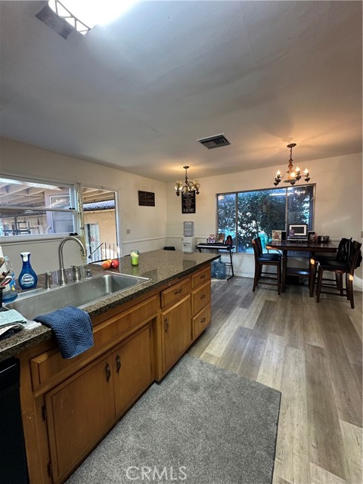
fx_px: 196
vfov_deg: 102.1
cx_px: 182
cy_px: 242
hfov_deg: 85.7
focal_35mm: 14
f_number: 2.2
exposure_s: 1/60
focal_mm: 2.22
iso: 200
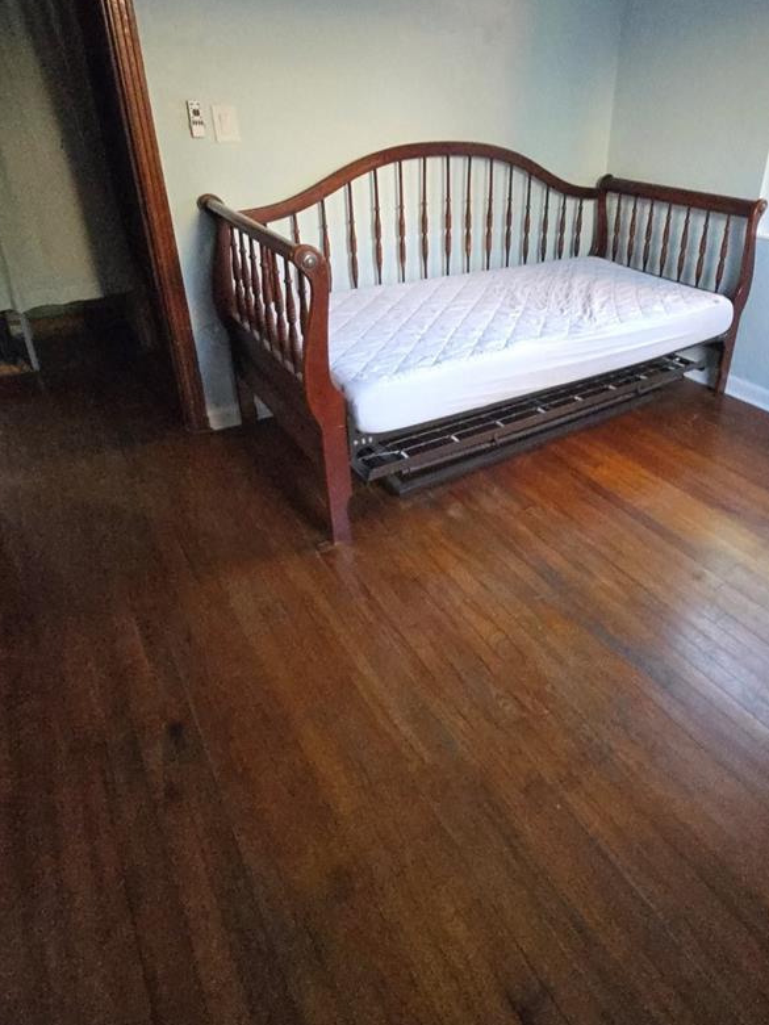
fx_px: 592
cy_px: 393
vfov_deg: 80.4
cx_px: 507
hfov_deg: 64.4
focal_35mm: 20
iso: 500
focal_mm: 1.7
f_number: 2.2
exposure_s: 1/60
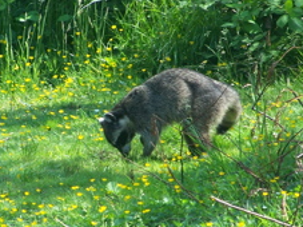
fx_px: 5162
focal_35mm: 590
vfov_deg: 2.5
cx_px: 161
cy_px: 110
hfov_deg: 3.4
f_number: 3.3
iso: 80
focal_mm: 44.4
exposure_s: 1/200
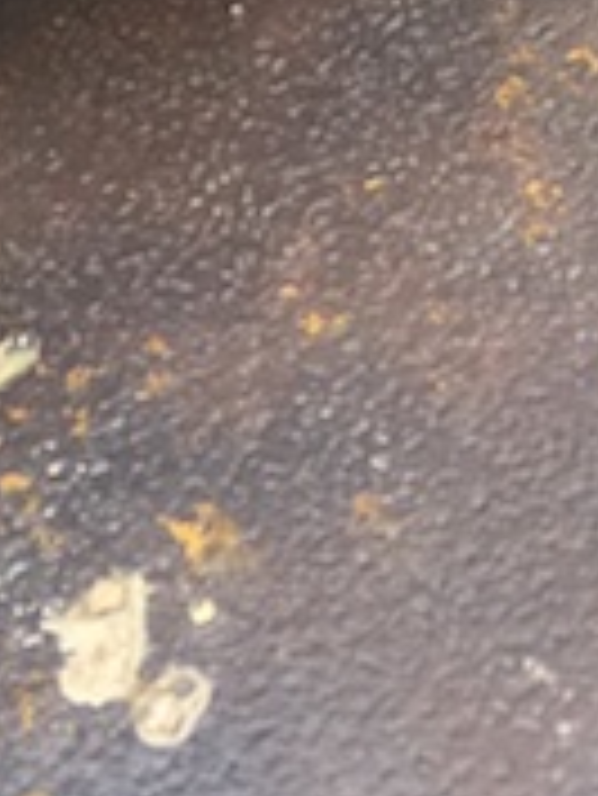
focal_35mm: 131
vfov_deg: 13.2
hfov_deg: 11.1
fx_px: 3014
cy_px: -756
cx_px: 697
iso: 32
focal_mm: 4.15
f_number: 2.2
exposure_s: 1/15
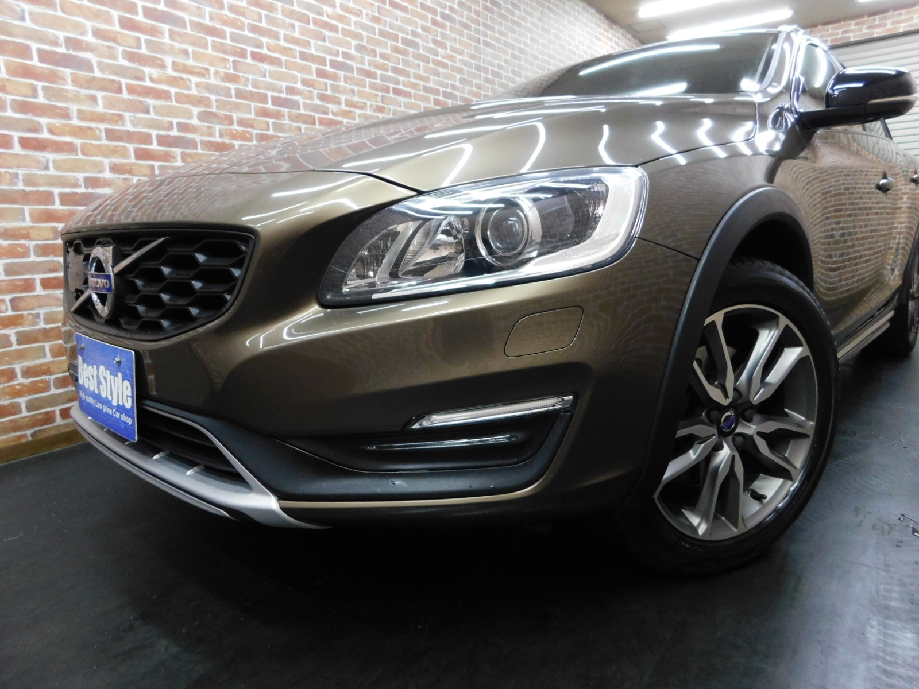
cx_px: 460
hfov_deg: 73.9
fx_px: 611
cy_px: 344
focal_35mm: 23
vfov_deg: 58.9
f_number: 3
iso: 400
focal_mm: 4
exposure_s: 1/30
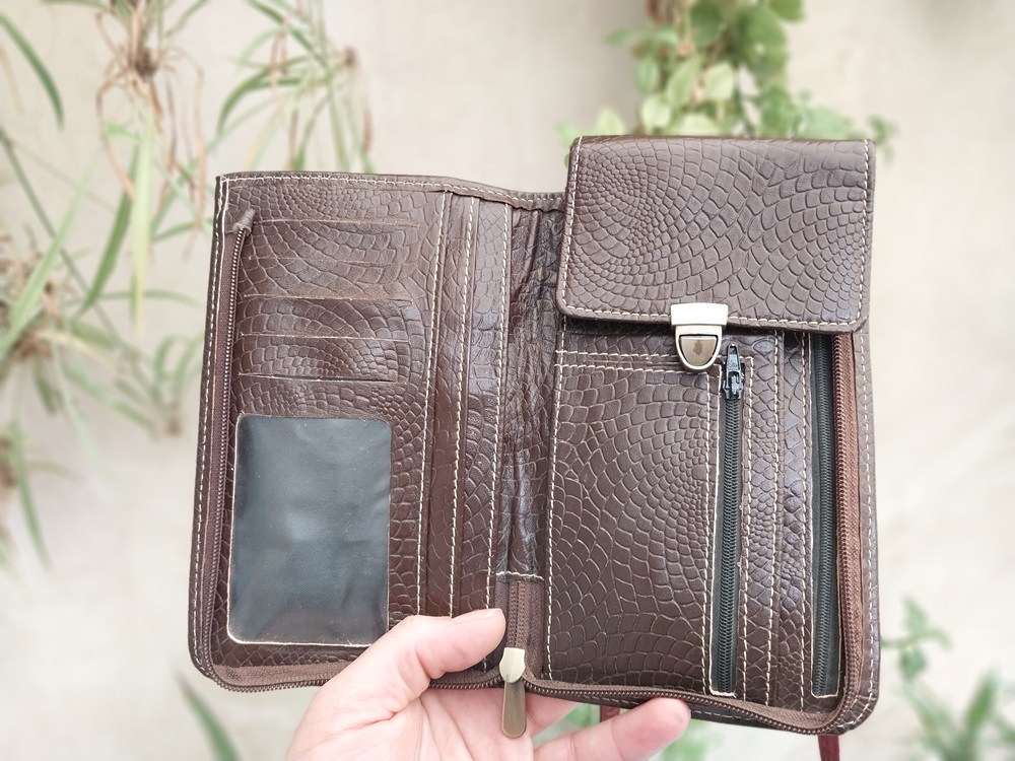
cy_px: 380
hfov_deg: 67.3
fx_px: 762
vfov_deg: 53.1
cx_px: 508
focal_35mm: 26
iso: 64
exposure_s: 1/25
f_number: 1.8
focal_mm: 4
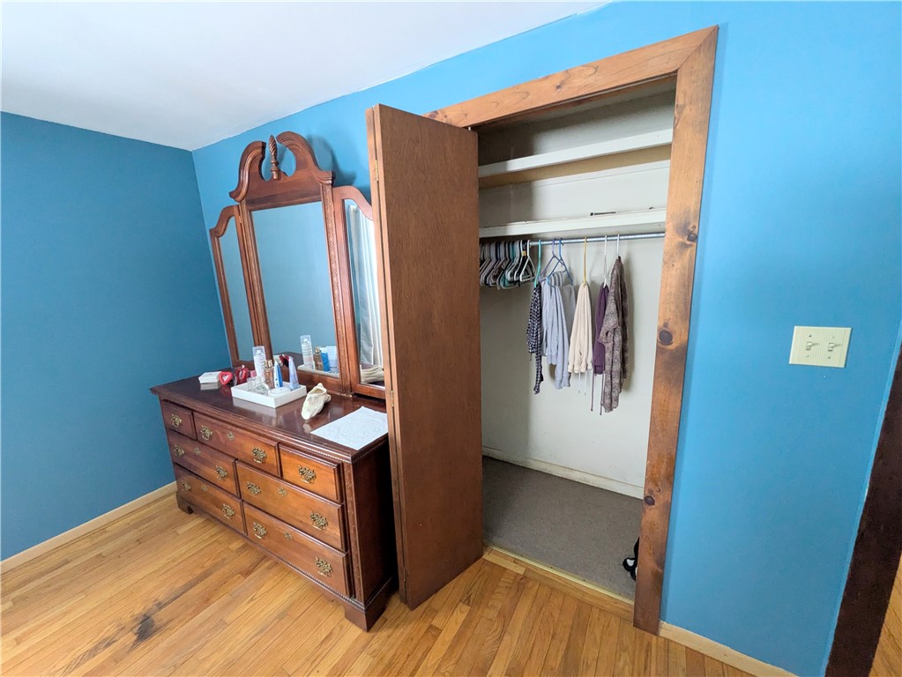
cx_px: 451
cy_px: 338
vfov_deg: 85.7
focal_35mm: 14
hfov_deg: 102.0
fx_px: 365
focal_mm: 1.83
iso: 531
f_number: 2.2
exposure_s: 1/24
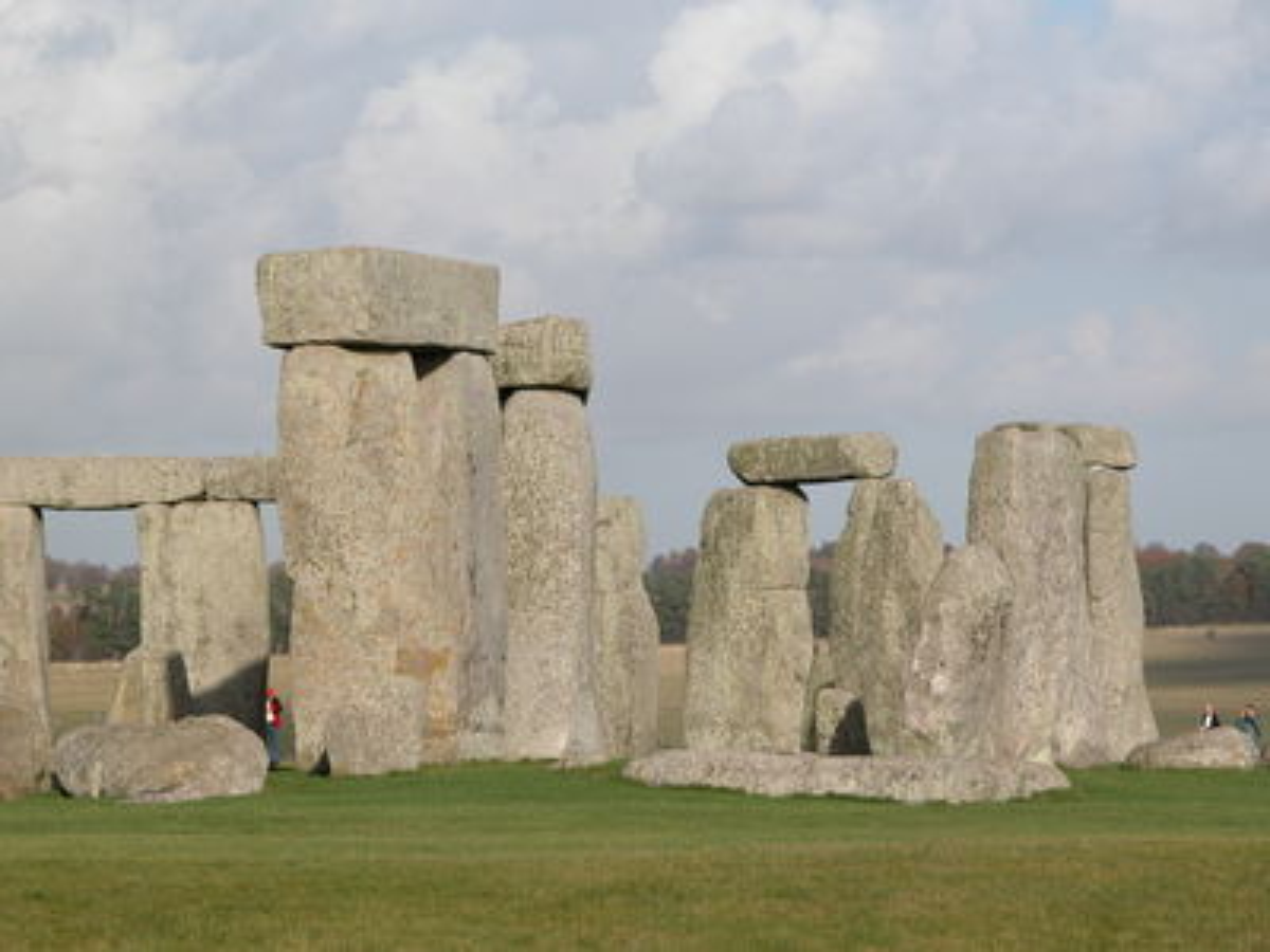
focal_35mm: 173
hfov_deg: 11.4
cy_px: 476
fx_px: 6347
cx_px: 635
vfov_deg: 8.6
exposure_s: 1/417
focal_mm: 44.7
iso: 100
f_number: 6.3
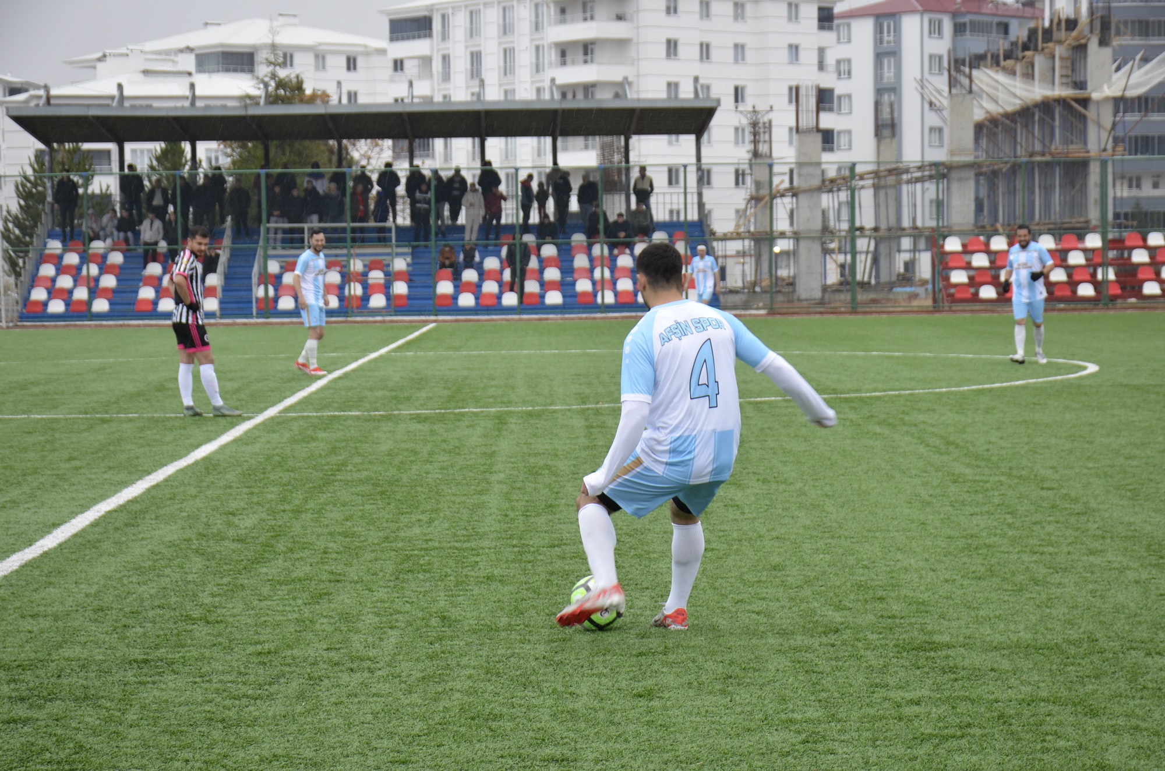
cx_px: 582
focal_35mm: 90
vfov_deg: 15.1
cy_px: 386
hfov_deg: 22.7
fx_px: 2906
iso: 200
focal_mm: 60
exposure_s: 1/200
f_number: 7.1
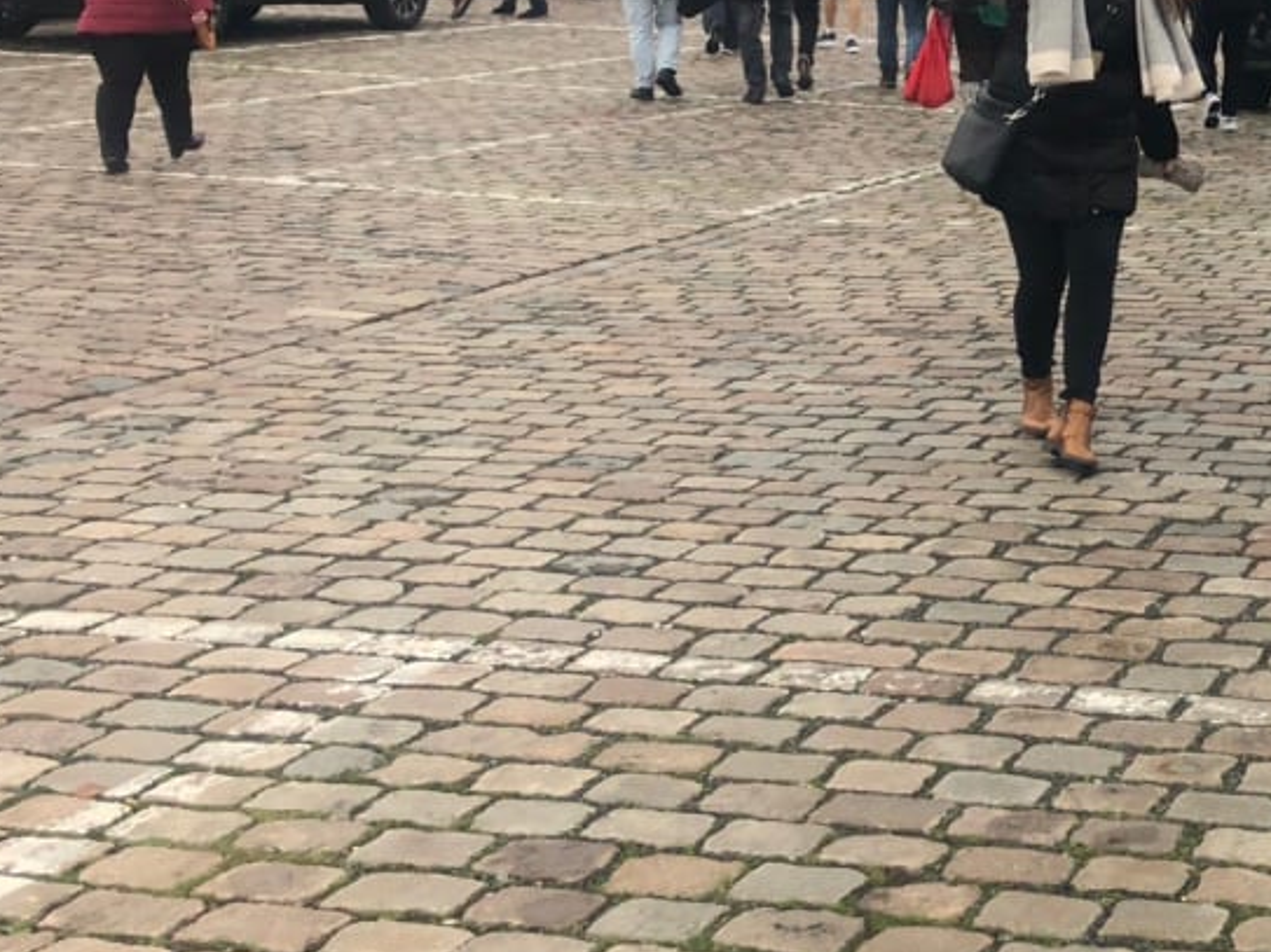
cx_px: 1407
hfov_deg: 26.9
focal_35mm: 66
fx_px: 2423
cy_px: -14
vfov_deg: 21.4
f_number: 1.8
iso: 20
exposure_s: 1/40
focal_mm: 3.99
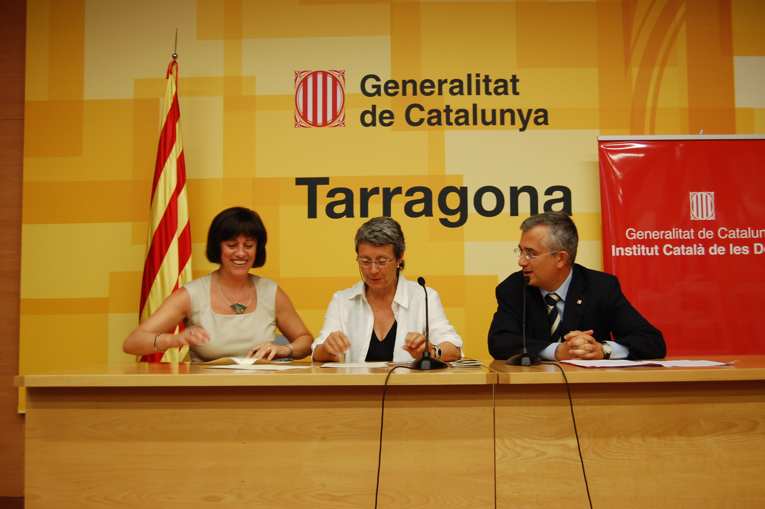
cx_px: 382
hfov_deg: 46.4
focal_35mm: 42
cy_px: 254
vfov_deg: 31.8
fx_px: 892
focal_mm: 28
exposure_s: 1/30
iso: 400
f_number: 4.2
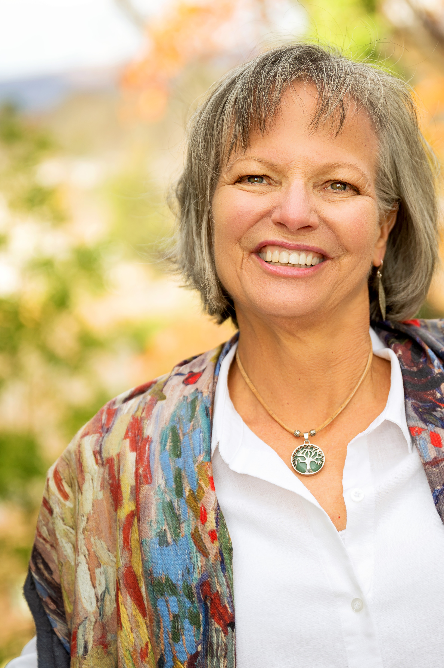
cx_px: 295
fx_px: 1760
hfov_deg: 14.4
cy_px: 330
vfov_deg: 21.5
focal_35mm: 95
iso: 100
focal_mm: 70
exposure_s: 1/200
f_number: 3.2
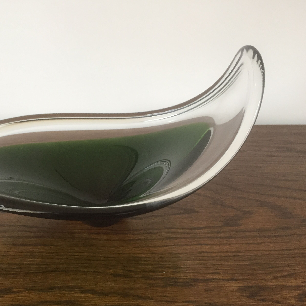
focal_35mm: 35
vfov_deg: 47.2
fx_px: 350
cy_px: 152
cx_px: 107
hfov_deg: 46.6
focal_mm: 4.15
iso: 160
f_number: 2.2
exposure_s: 1/33
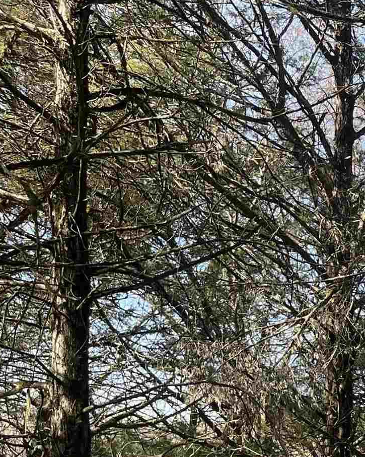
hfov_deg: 14.4
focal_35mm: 86
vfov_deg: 20.9
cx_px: 761
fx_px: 1162
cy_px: 528
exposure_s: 1/625
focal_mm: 5.1
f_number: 1.6
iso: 50
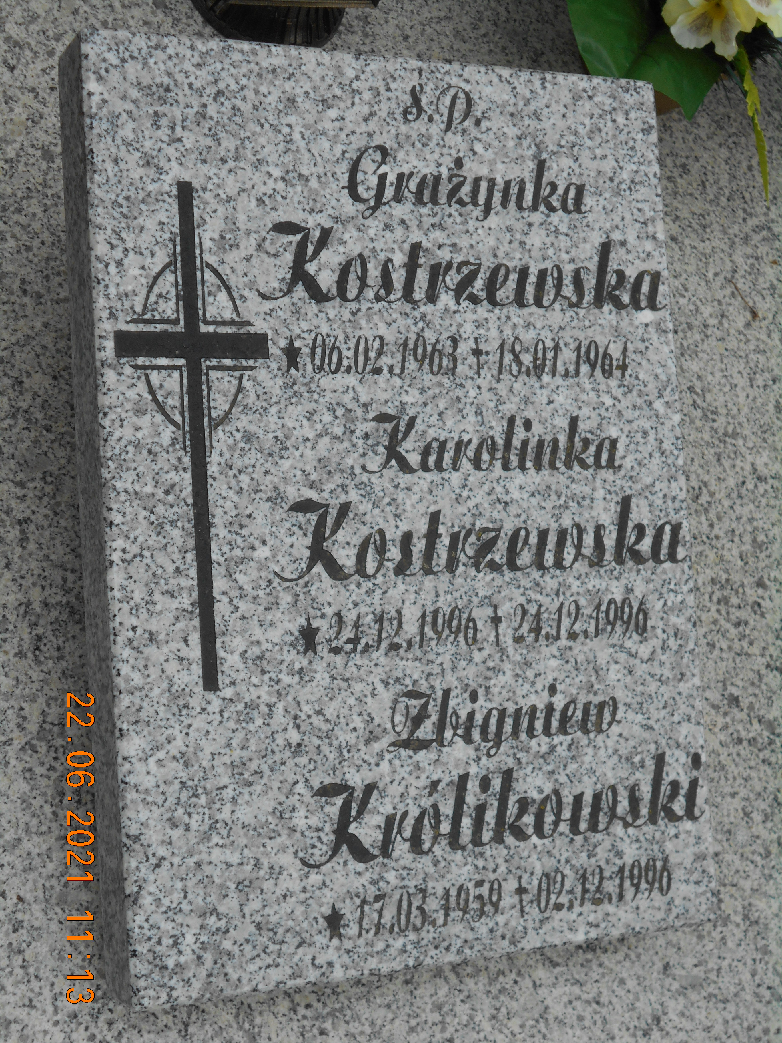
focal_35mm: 58
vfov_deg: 33.2
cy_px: 522
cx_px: 391
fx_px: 1747
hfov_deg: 25.2
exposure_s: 1/160
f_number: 4.9
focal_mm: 10
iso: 80
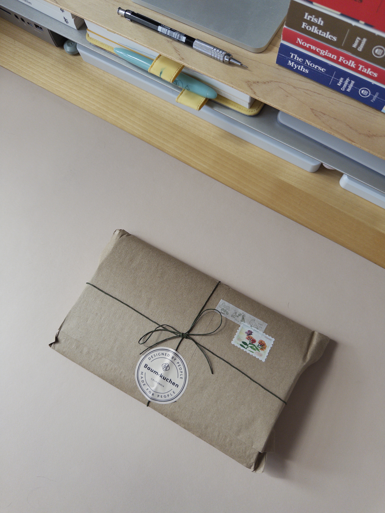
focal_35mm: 24
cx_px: 192
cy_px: 256
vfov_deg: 71.6
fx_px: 356
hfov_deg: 56.8
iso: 125
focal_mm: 6.76
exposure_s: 1/120
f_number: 1.78
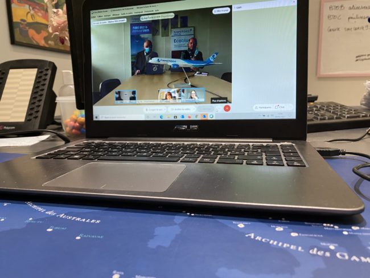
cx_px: 185
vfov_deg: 53.1
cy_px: 139
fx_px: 278
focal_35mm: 26
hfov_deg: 67.3
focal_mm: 4.25
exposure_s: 1/50
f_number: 1.8
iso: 250
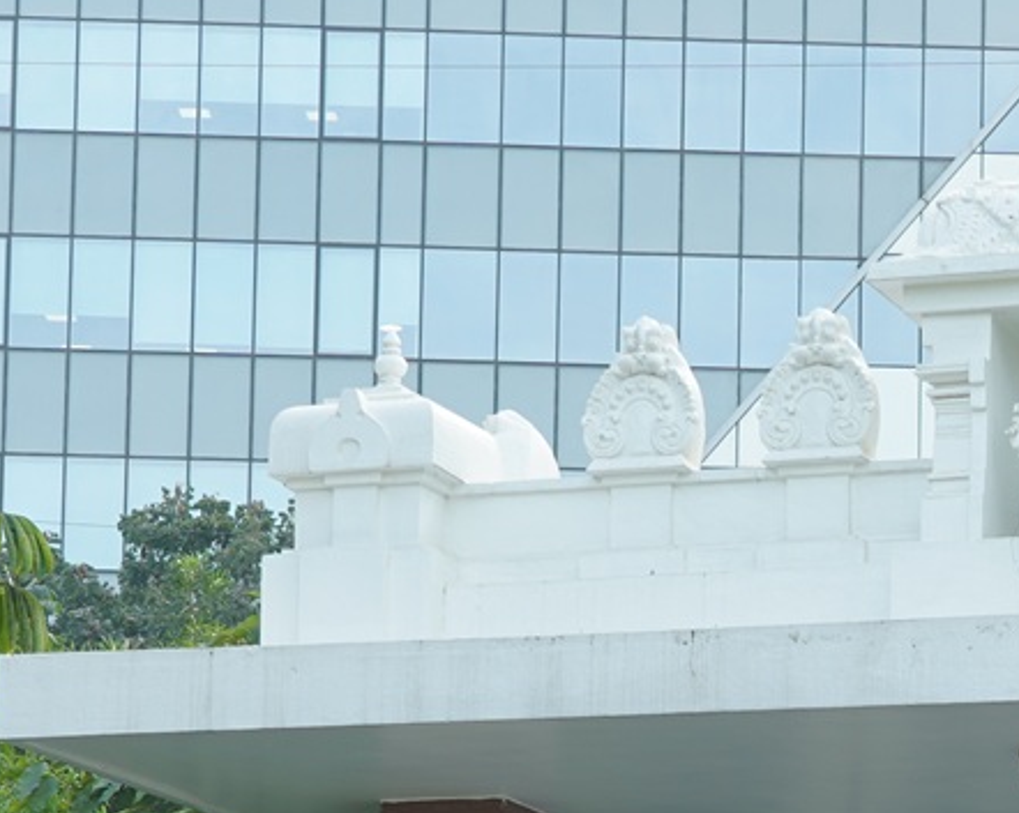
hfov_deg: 12.4
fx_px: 4611
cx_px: 1139
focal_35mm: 153
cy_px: 1008
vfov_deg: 9.9
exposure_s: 1/160
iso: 100
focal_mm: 36
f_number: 4.5
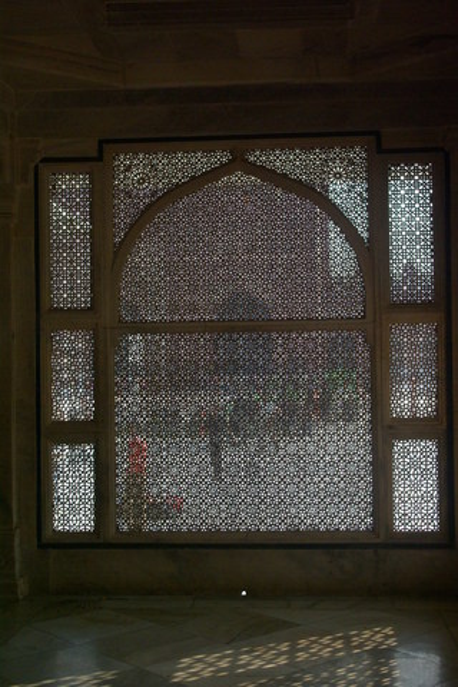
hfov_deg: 25.8
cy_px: 344
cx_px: 229
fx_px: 1002
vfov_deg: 37.9
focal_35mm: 52
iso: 800
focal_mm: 35
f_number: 5.6
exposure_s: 1/90
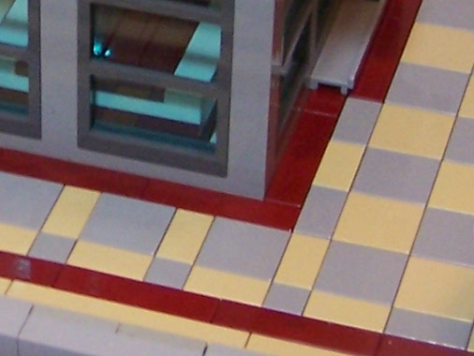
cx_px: 15
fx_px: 2370
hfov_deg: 11.3
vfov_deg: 8.5
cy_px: -37
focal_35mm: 173
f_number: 2.8
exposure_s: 1/30
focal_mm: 6.3
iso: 140
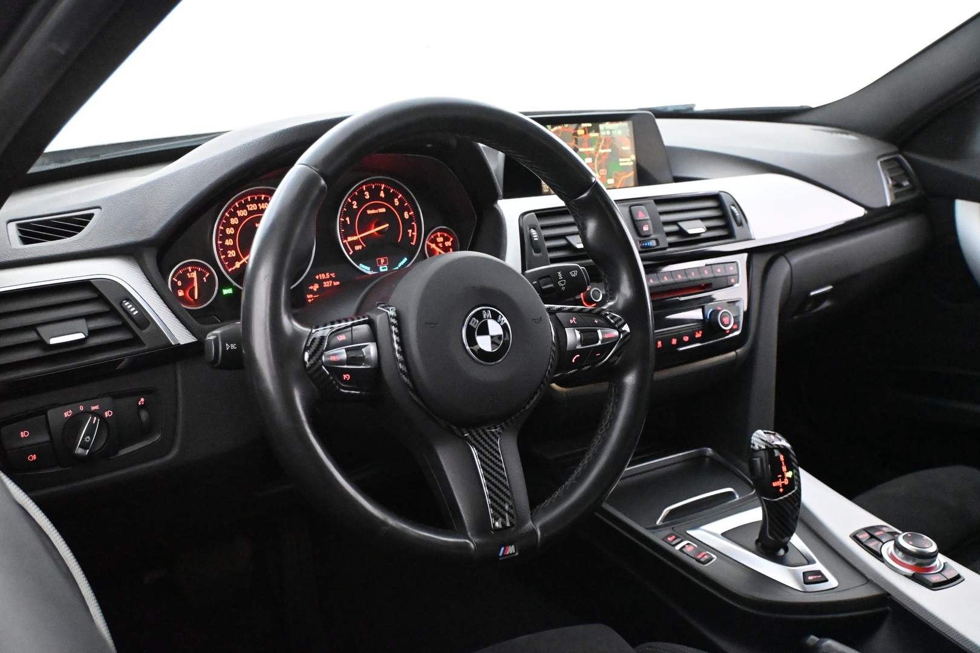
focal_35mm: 34
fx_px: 919
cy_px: 326
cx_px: 490
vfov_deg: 39.1
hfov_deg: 56.1
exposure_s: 1/60
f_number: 4
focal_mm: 22.5
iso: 12800
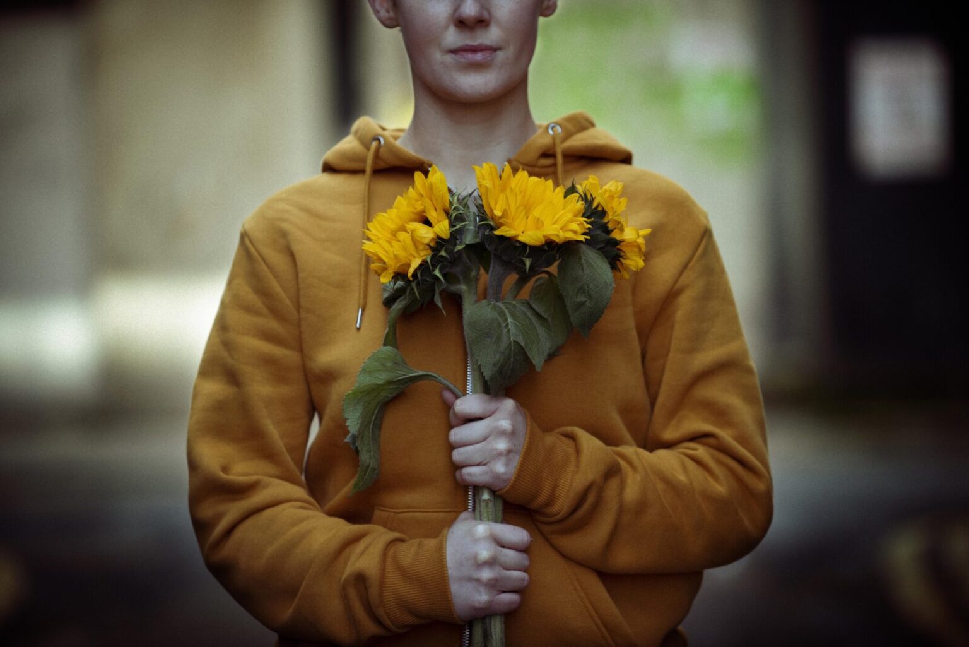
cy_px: 324
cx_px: 484
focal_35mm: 135
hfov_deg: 15.2
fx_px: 3635
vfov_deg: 10.2
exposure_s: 1/400
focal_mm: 135
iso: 640
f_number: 2.8
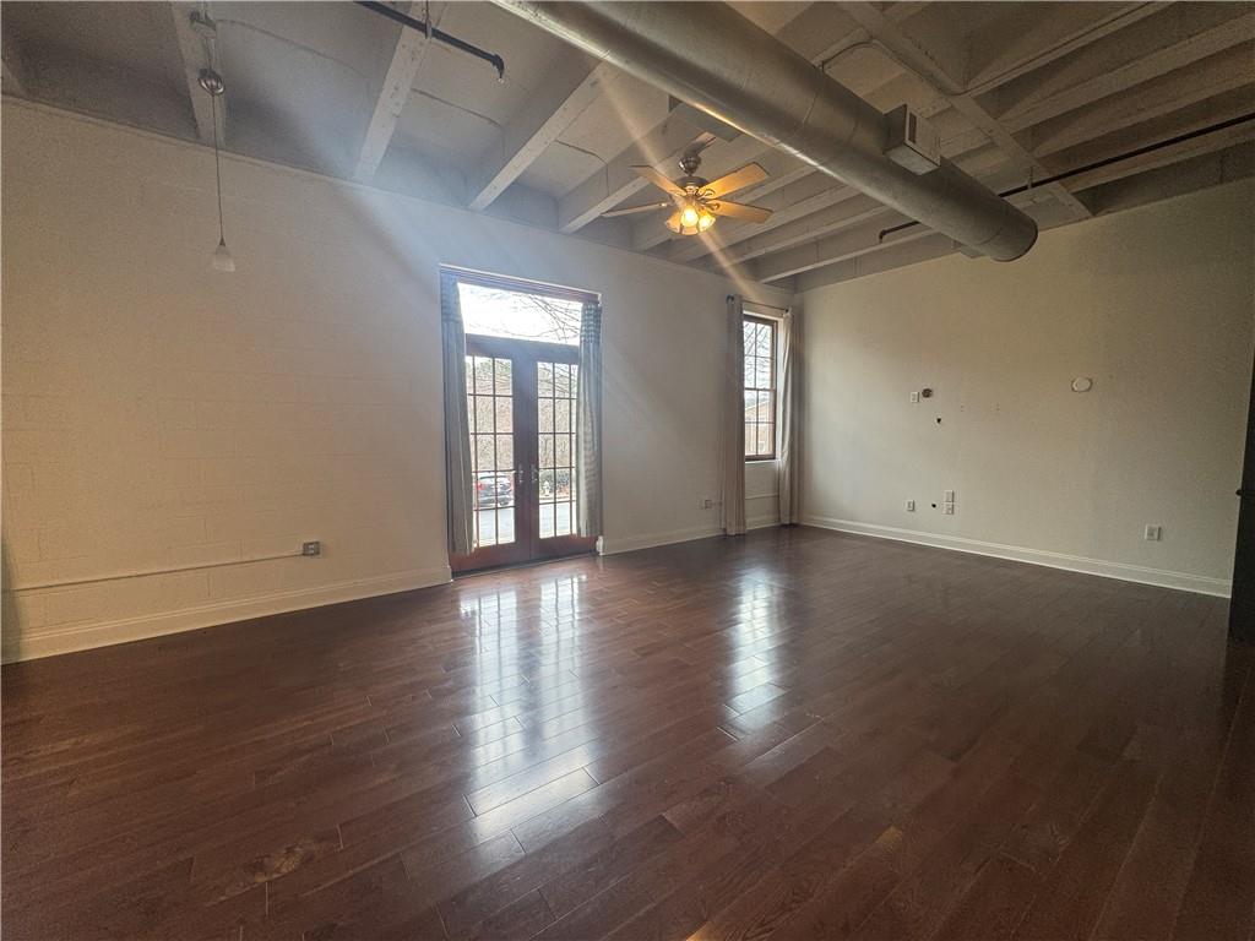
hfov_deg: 102.1
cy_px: 470
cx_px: 628
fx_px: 508
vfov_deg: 85.7
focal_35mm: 14
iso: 100
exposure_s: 1/120
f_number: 2.2
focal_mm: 2.22
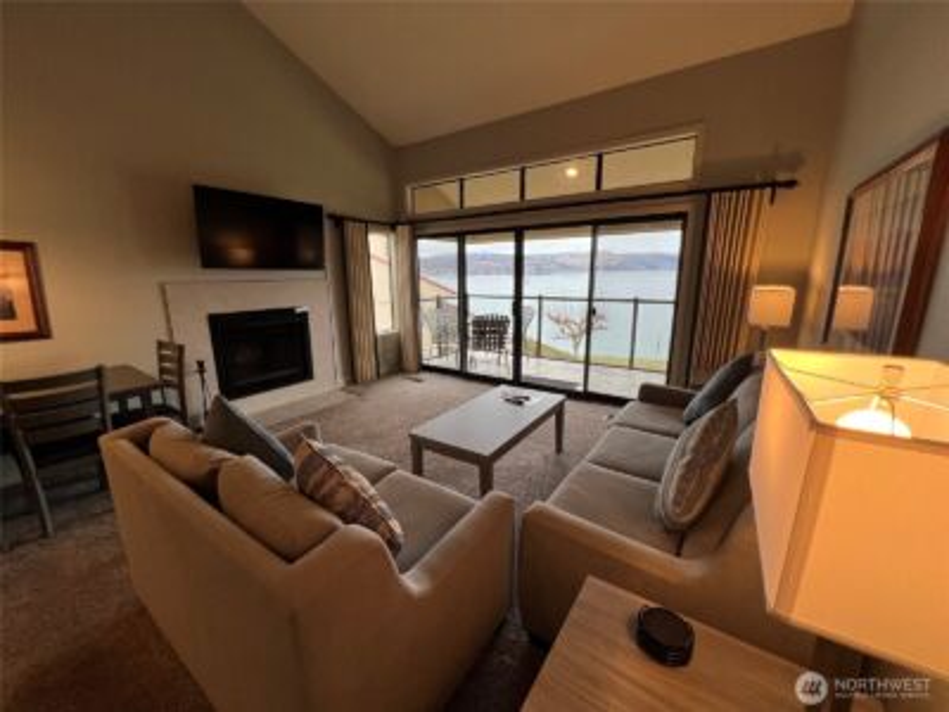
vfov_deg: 89.9
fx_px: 356
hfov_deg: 106.2
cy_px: 356
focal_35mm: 13
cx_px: 474
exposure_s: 1/120
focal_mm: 1.57
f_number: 1.8
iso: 64
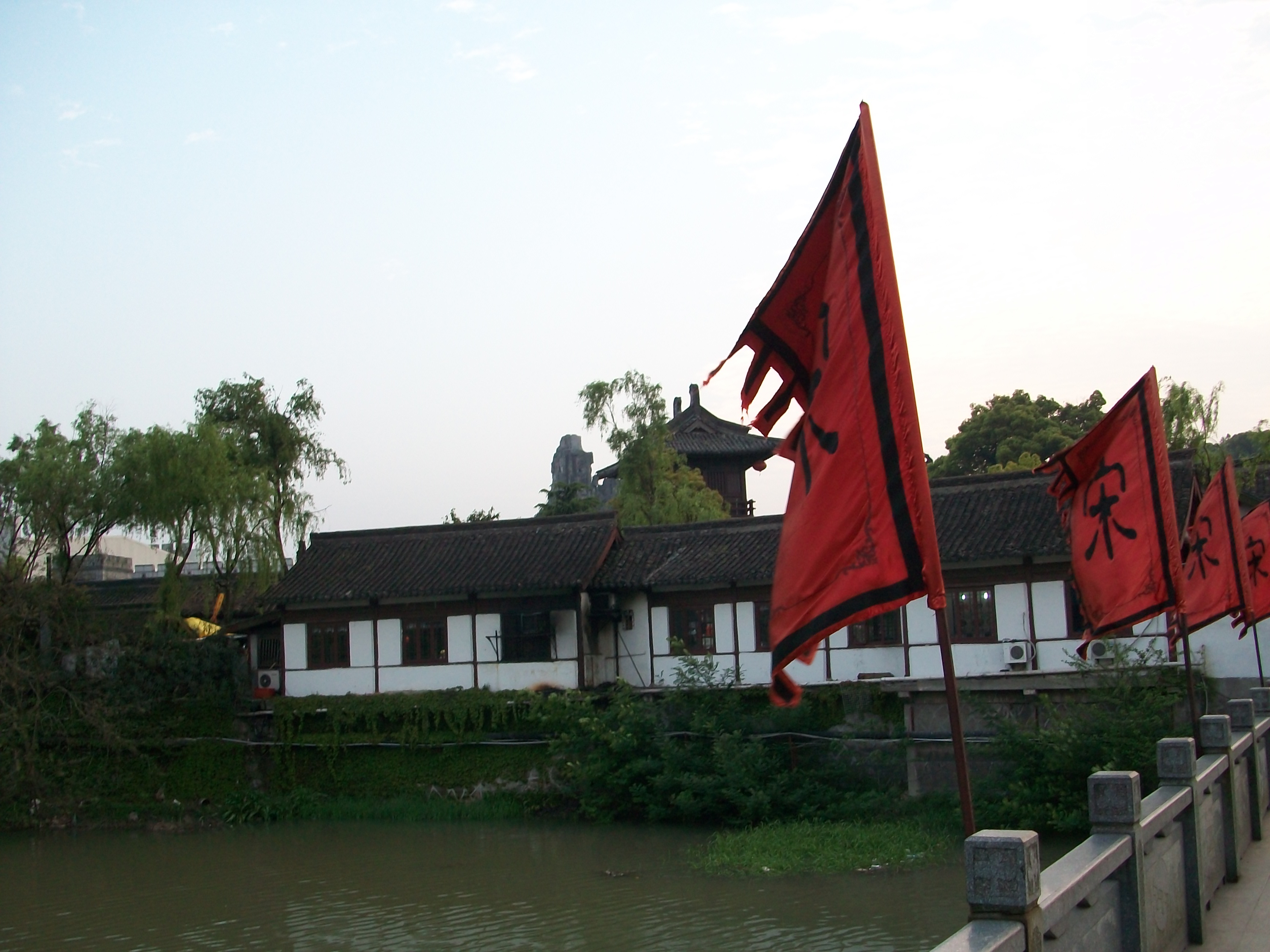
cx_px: 635
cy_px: 476
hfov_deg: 54.0
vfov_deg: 41.8
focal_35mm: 34
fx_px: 1247
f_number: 2.8
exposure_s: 1/125
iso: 80
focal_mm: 5.7
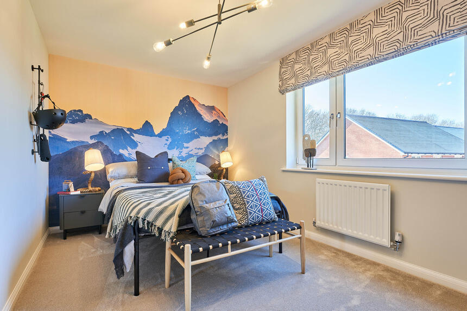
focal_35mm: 18
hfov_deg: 91.6
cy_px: 156
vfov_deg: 68.9
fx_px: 227
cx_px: 234
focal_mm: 17.5
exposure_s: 1/13
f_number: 10
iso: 100
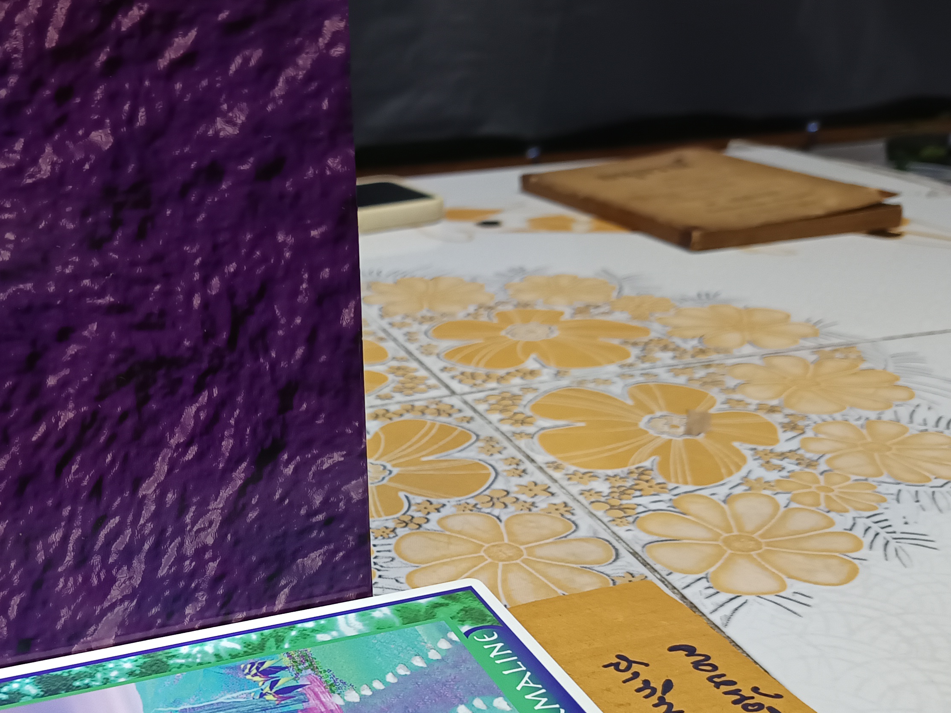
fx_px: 1181
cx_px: 232
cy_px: 554
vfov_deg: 32.8
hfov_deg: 42.4
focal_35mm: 43
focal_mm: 5.31
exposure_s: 1/33.3
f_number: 1.7
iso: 1228
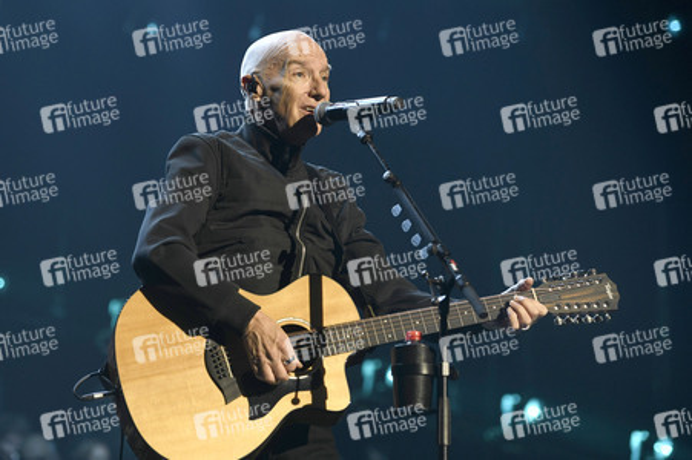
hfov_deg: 17.7
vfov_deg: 11.8
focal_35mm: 116
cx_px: 346
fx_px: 2228
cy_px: 230
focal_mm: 116
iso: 1600
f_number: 4
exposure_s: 1/640
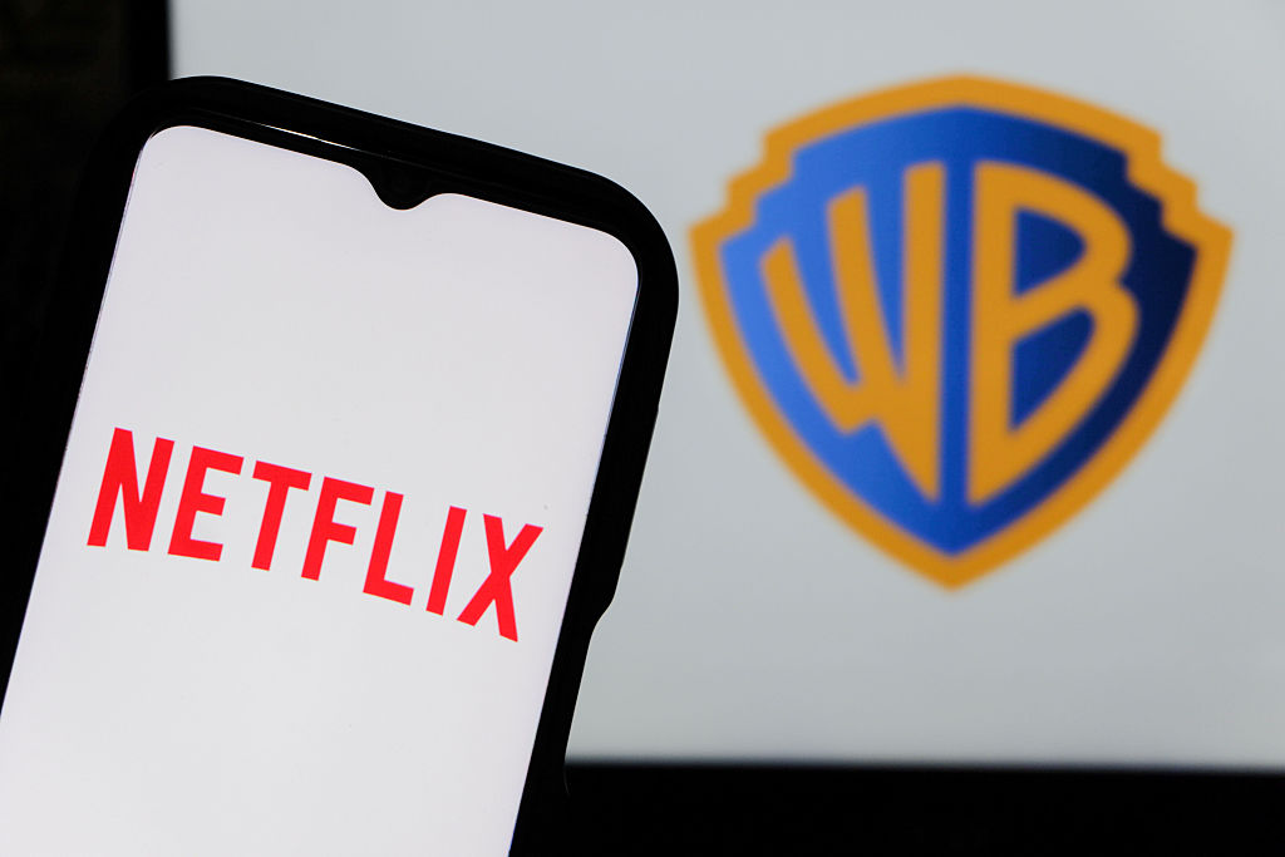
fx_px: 2677
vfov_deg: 18.2
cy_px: 428
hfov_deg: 27.0
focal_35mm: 75
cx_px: 642
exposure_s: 1/100
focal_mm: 50
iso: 800
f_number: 5.6
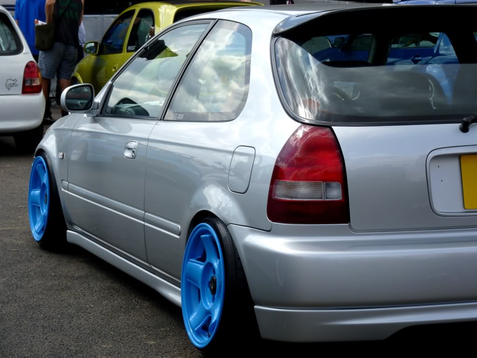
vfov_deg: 13.1
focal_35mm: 113
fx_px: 1557
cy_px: 179
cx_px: 238
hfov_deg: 17.4
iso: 80
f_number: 5.6
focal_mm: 20.1
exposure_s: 1/250
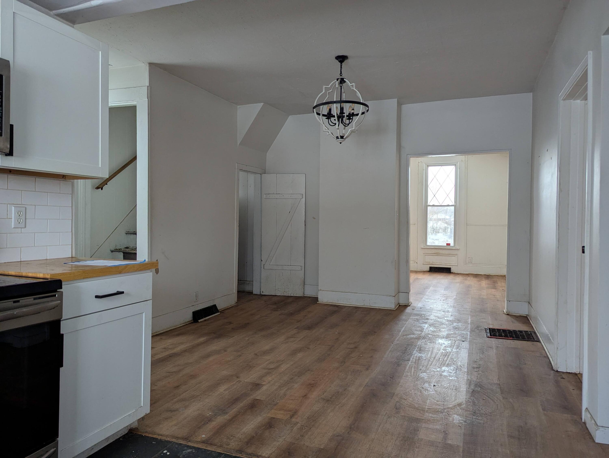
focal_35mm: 24
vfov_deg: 56.9
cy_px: 229
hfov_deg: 71.5
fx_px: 423
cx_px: 304
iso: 116
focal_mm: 6.81
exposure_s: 1/23.3
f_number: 1.85
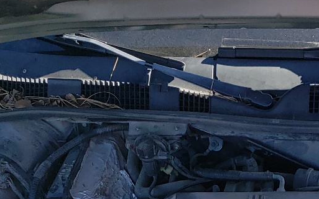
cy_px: 325
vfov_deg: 13.9
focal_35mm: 86
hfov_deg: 23.6
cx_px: 267
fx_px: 747
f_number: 1.5
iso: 50
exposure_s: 1/588
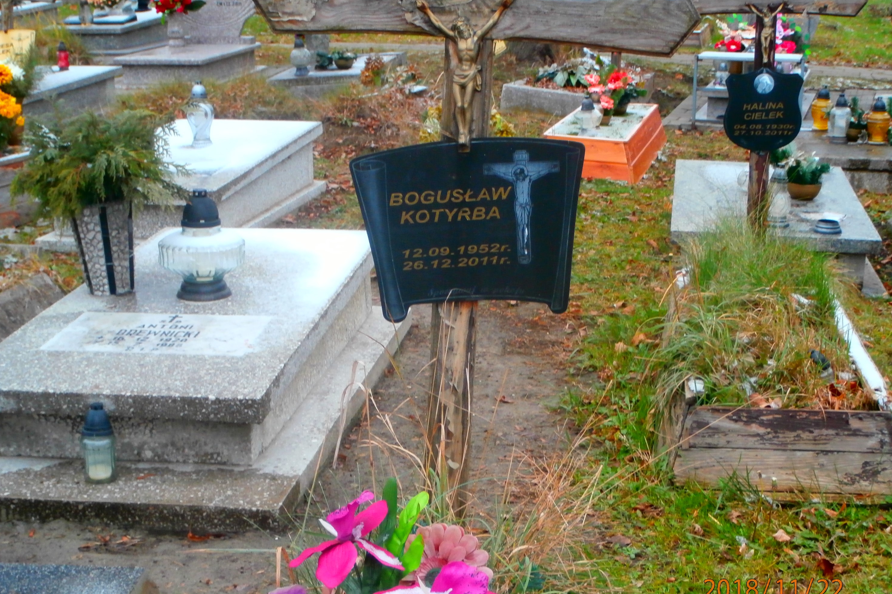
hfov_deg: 33.4
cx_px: 444
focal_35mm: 60
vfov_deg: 22.6
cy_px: 322
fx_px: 1487
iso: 200
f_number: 4.5
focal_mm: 10.11
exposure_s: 1/60
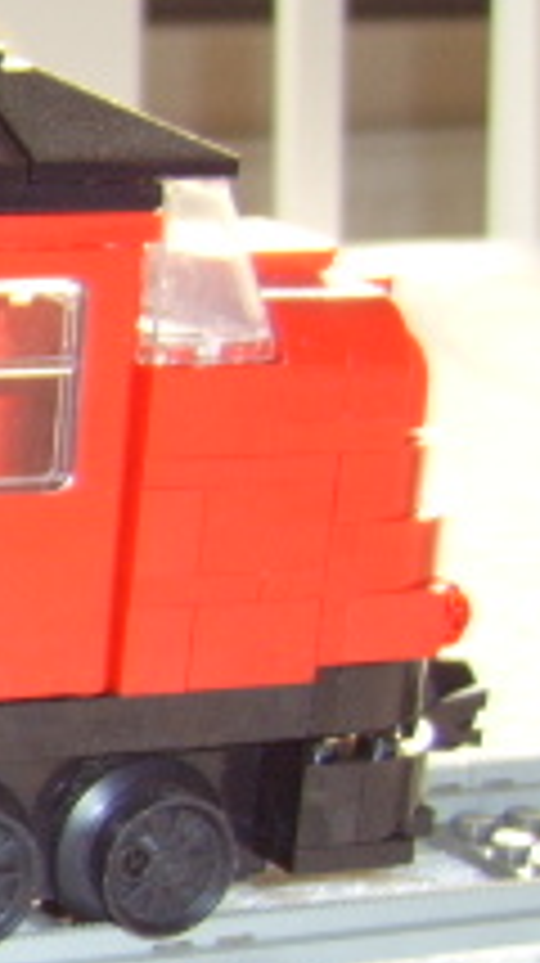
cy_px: 706
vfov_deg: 21.0
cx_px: -680
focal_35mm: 101
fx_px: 2577
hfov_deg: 10.6
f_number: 2.7
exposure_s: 1/30
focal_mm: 8.13
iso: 141
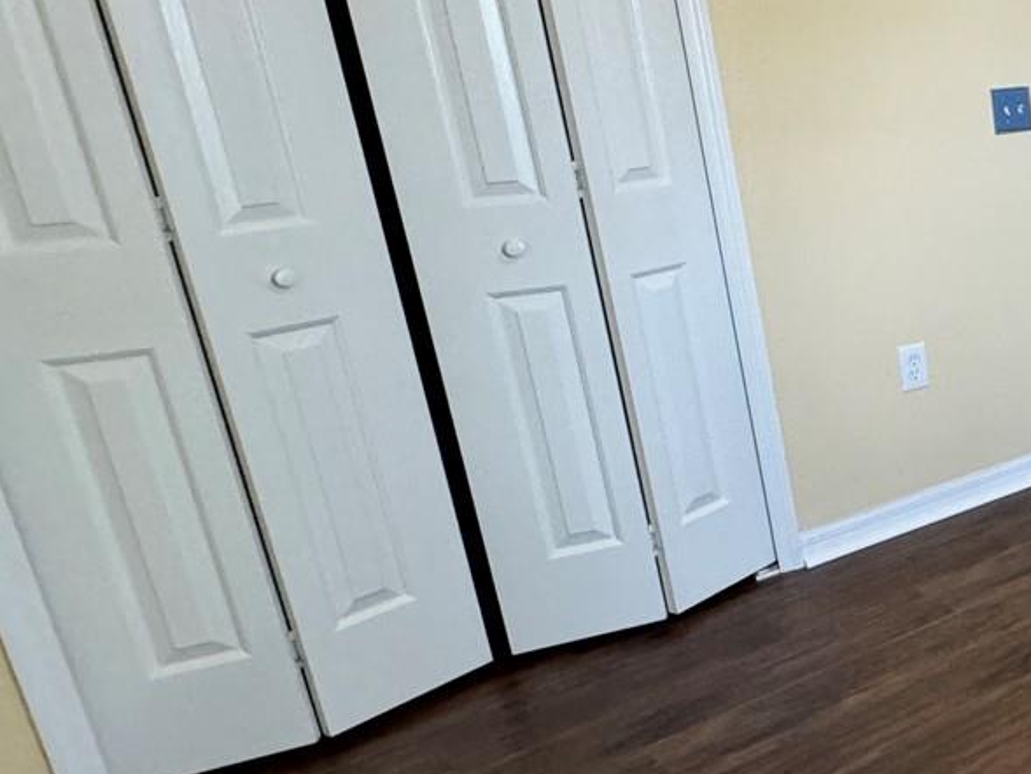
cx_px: 1316
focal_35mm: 38
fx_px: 1132
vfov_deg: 37.7
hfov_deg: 35.2
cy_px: 348
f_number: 2.2
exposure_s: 1/60
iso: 320
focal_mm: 2.22
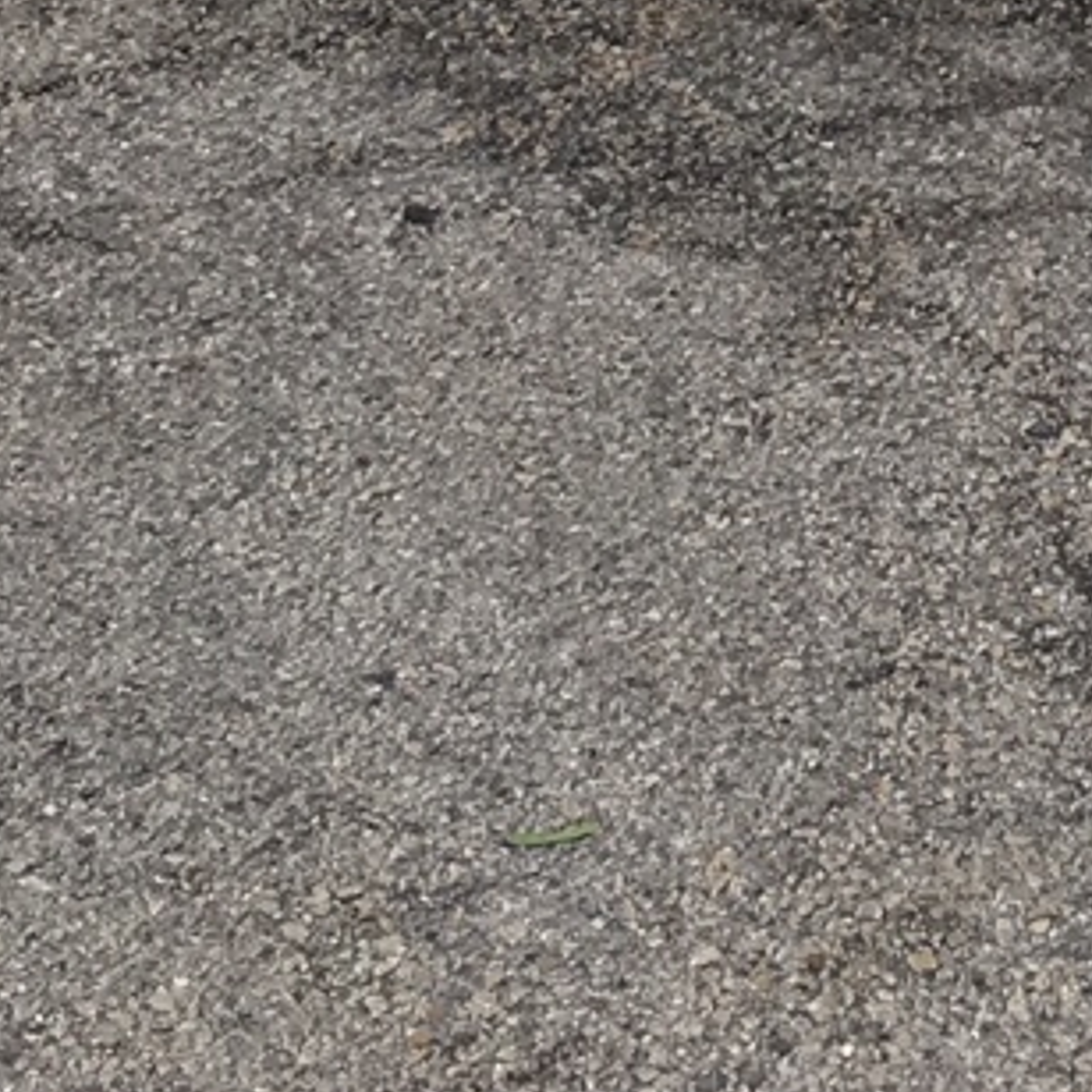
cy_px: -1337
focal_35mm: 168
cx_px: 1181
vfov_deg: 9.5
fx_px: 5996
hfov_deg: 10.3
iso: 25
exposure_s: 1/212
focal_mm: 4.15
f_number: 2.2
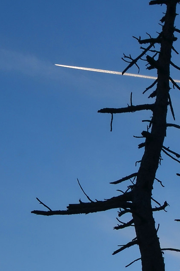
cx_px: 274
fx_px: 722
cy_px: 438
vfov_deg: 18.2
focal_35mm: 96
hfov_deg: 13.4
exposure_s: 1/15
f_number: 16
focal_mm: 17
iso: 100
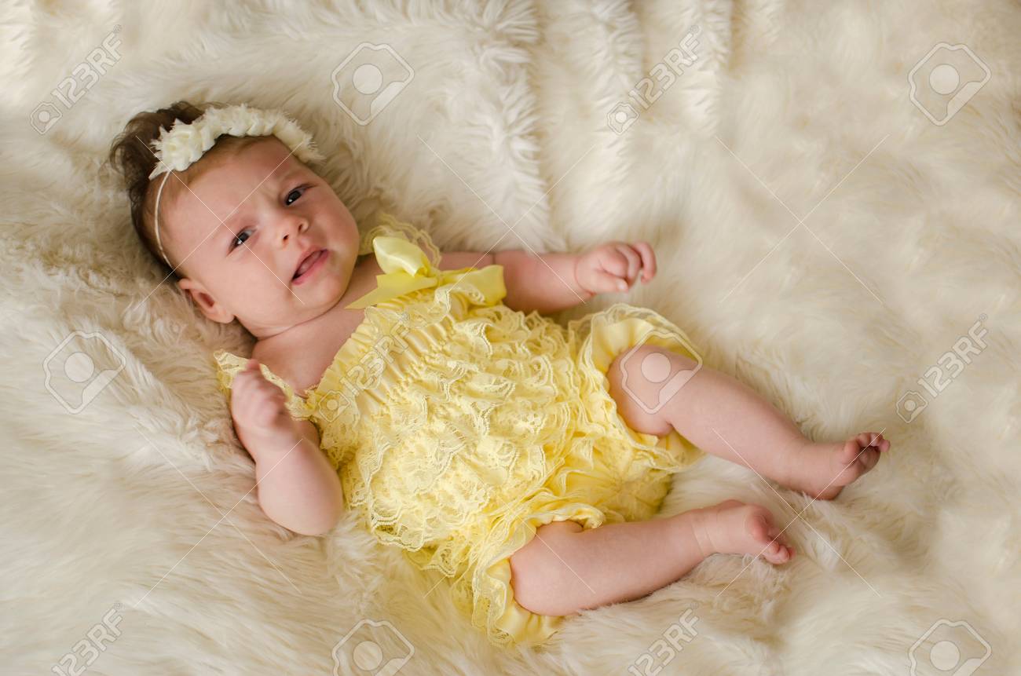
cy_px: 338
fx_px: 1486
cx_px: 510
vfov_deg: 25.6
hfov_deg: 37.9
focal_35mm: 52
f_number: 1.8
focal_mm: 35
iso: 320
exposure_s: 1/200
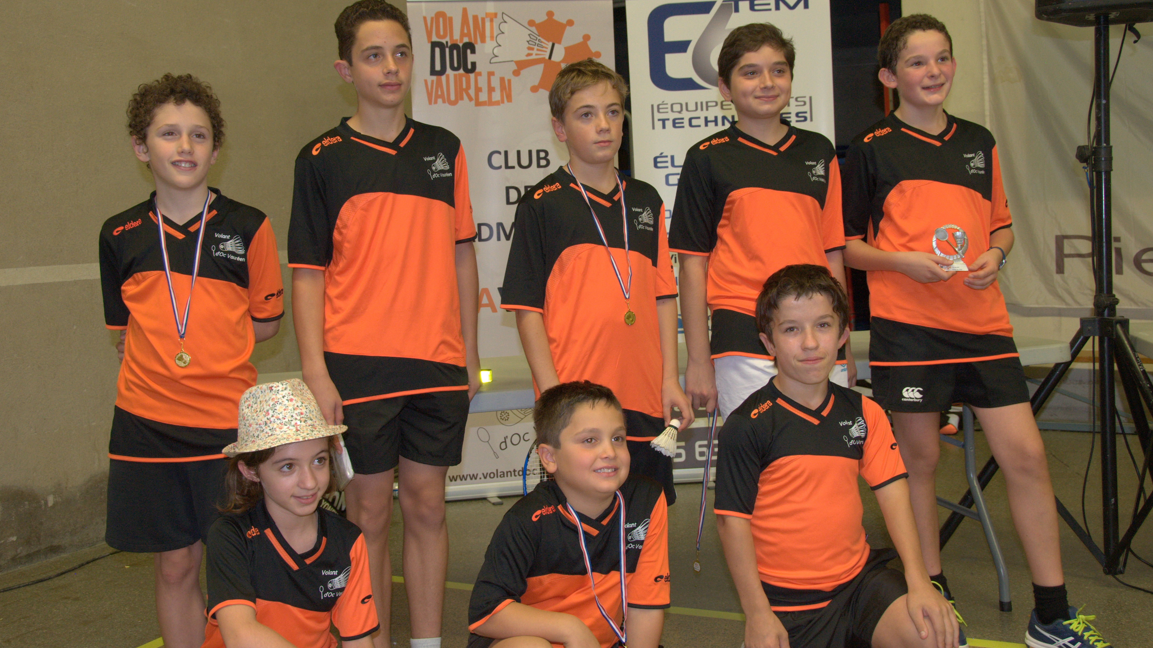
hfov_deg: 49.4
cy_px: 274
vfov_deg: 29.0
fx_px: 1253
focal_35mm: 41
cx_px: 576
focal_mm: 26
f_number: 5.6
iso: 1250
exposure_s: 1/60
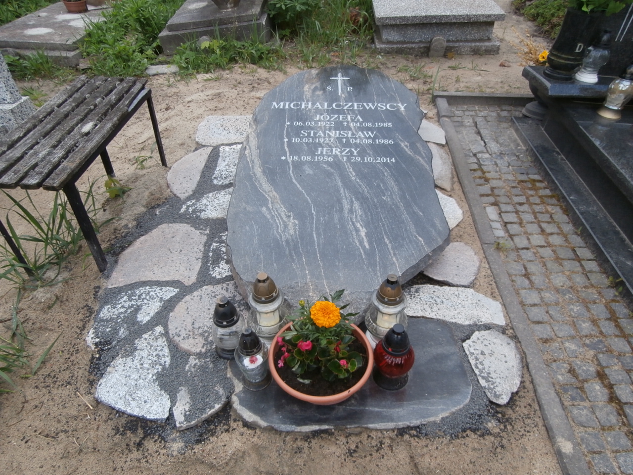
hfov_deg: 71.6
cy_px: 238
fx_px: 439
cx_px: 316
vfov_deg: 56.8
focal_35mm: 24
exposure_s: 1/400
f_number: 3
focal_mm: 4.2
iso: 100
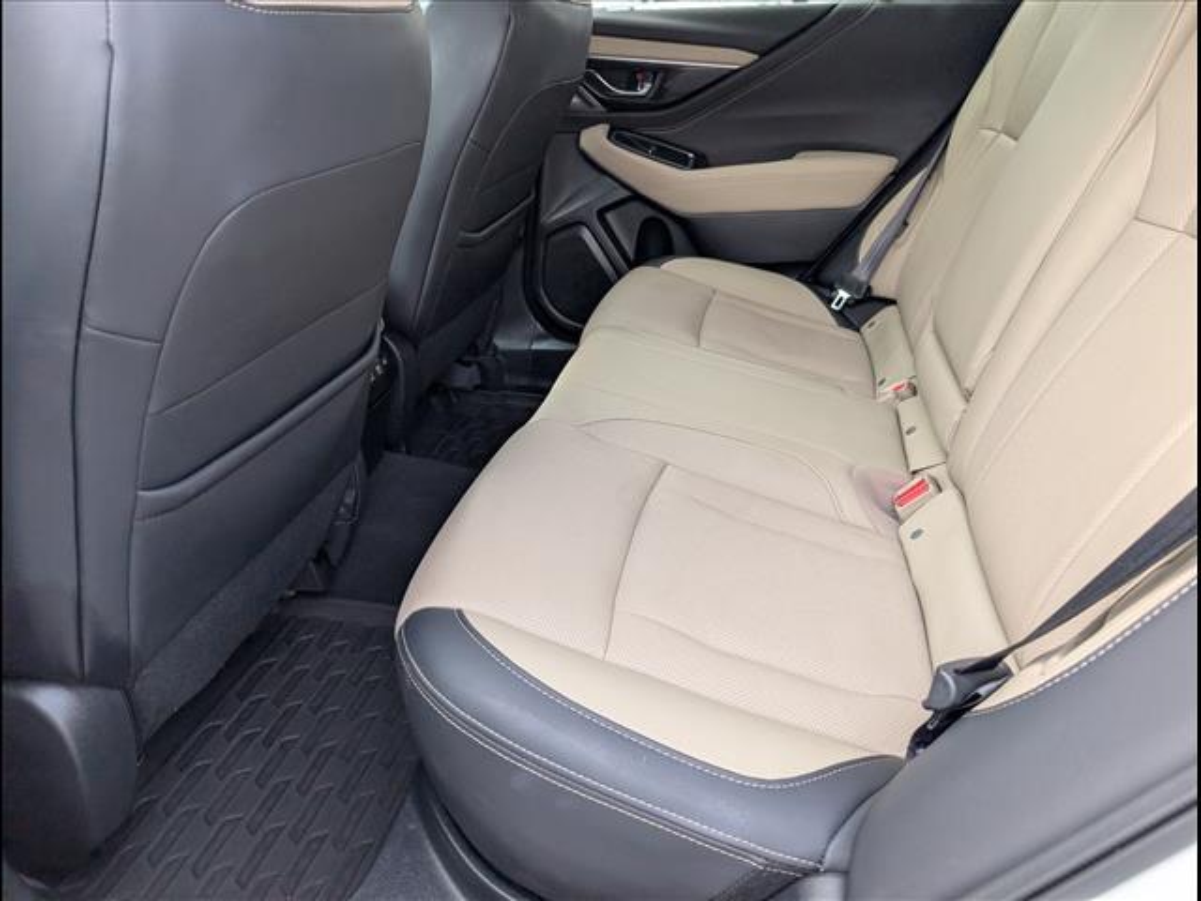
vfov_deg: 56.8
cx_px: 600
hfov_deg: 71.6
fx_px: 833
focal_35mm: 24
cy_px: 450
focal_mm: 6.9
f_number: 1.68
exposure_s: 1/556
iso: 426
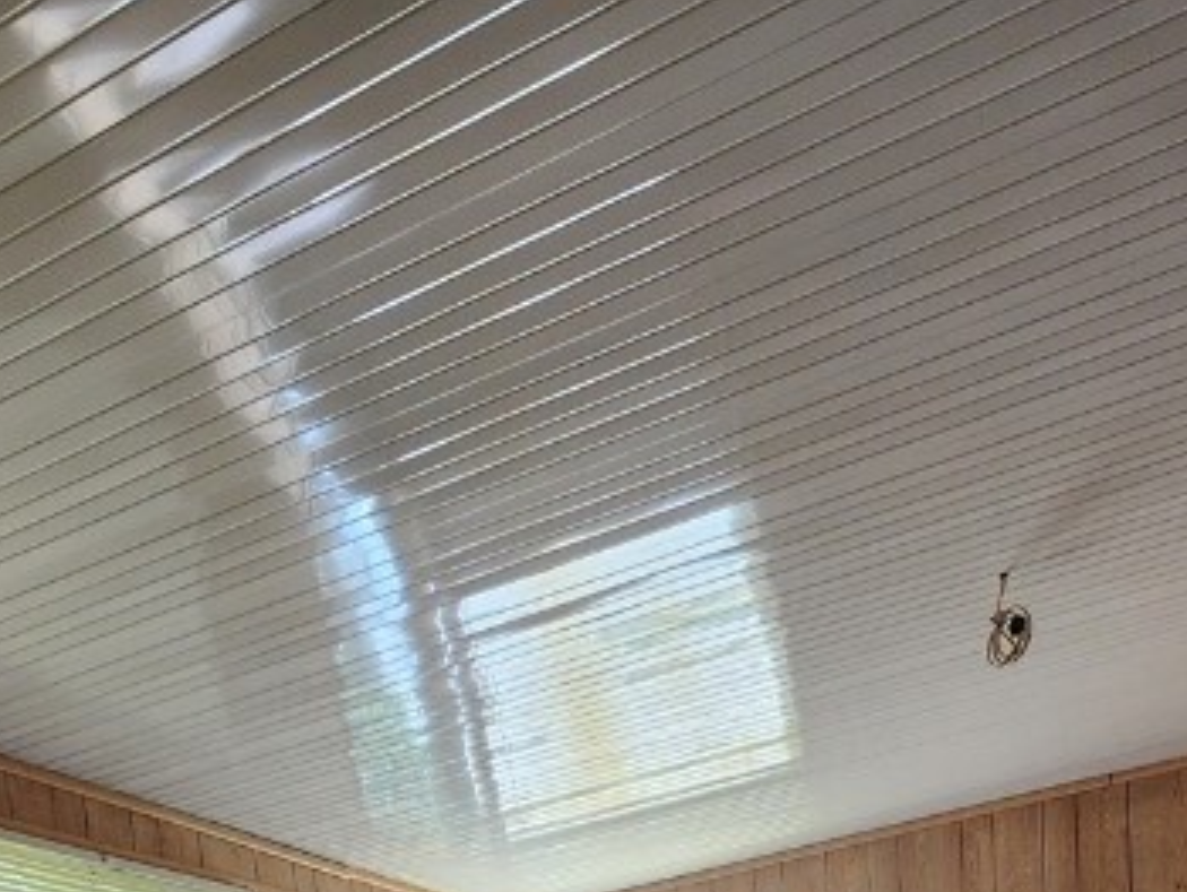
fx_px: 1304
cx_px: 570
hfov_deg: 48.9
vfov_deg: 28.1
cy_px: 1268
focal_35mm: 38
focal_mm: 2.2
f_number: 2.2
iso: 125
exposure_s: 1/60
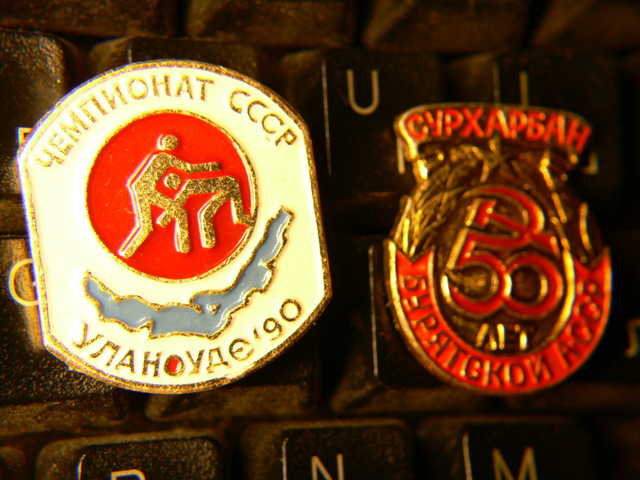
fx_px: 758
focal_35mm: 41
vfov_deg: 35.1
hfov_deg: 45.8
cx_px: 320
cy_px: 240
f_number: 2.8
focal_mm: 8.4
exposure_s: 1/50
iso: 80
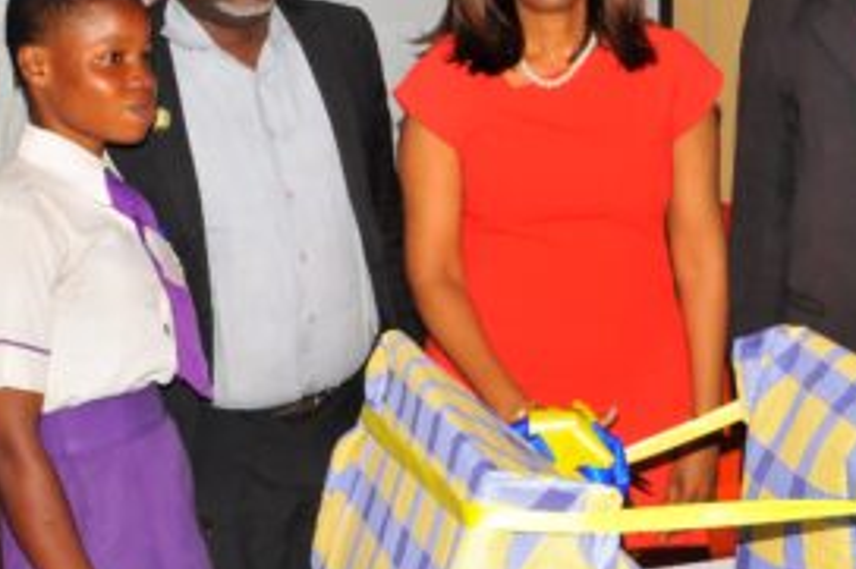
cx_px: 562
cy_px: 156
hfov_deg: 34.2
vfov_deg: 23.2
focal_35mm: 58
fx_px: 1378
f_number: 16
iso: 1250
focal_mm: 18
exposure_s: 1/125
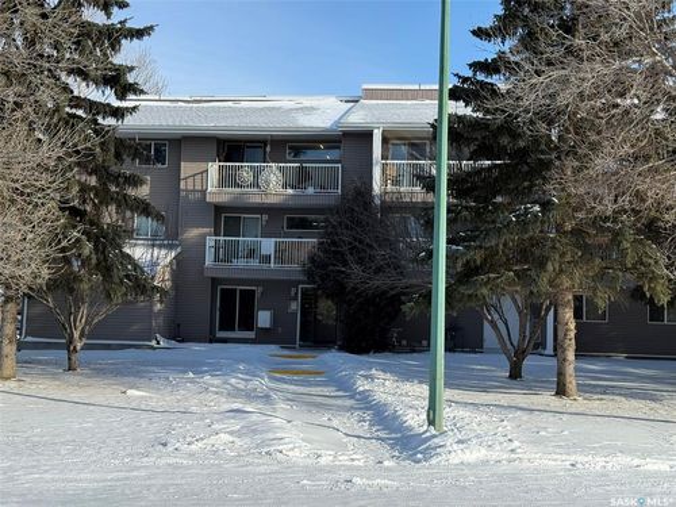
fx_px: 937
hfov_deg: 39.7
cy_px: 254
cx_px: 338
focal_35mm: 48
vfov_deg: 30.3
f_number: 1.78
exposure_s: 1/3534
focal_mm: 6.76
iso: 64
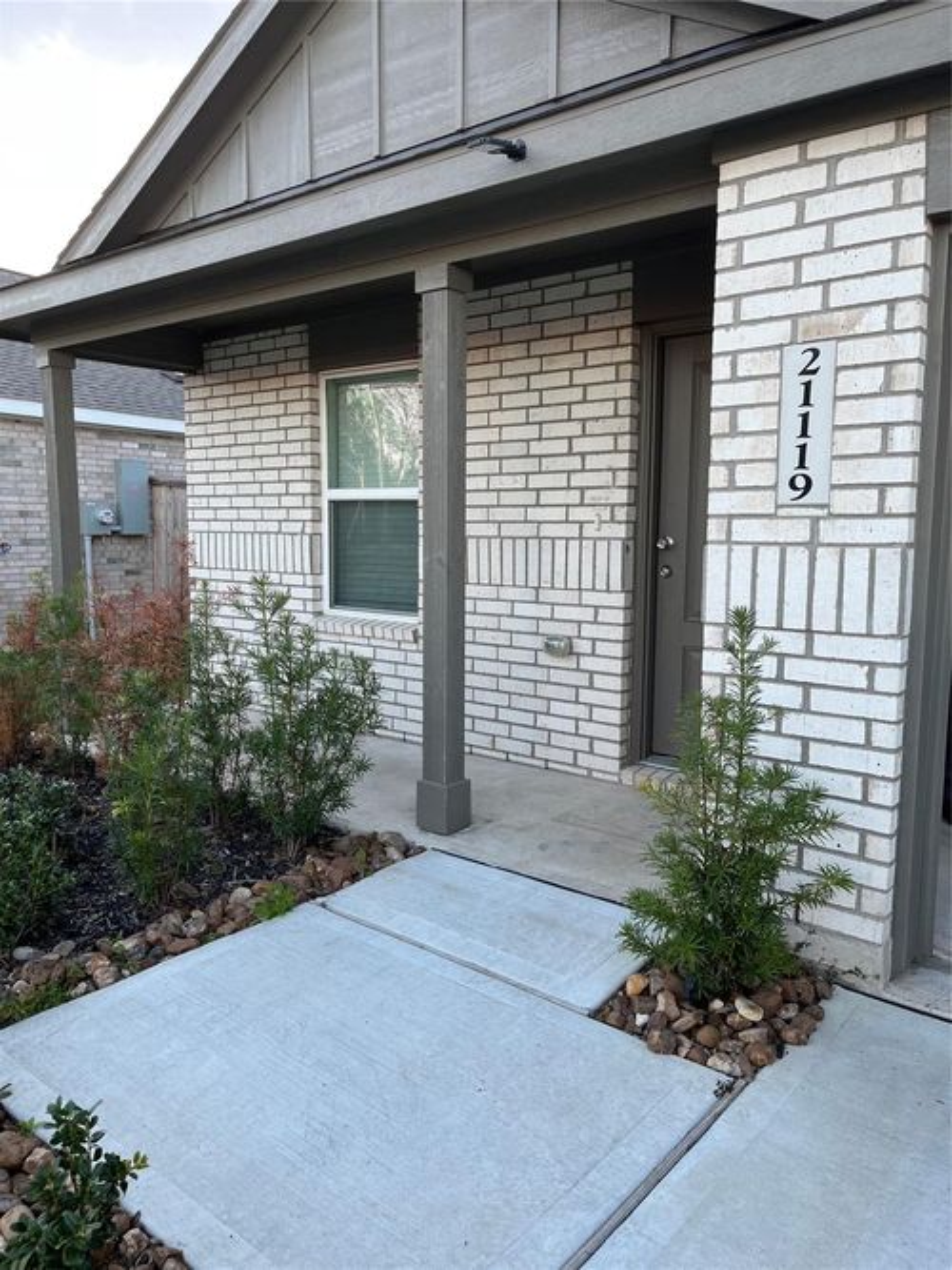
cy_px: 635
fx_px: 954
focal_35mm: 26
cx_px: 476
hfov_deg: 53.0
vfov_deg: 67.3
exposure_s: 1/173
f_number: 1.6
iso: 40
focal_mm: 5.1
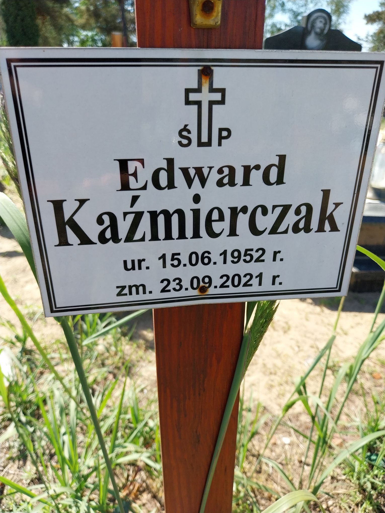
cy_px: 256
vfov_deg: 67.3
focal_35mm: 26
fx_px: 386
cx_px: 192
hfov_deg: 53.1
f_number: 1.8
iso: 25
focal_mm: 4
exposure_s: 1/378
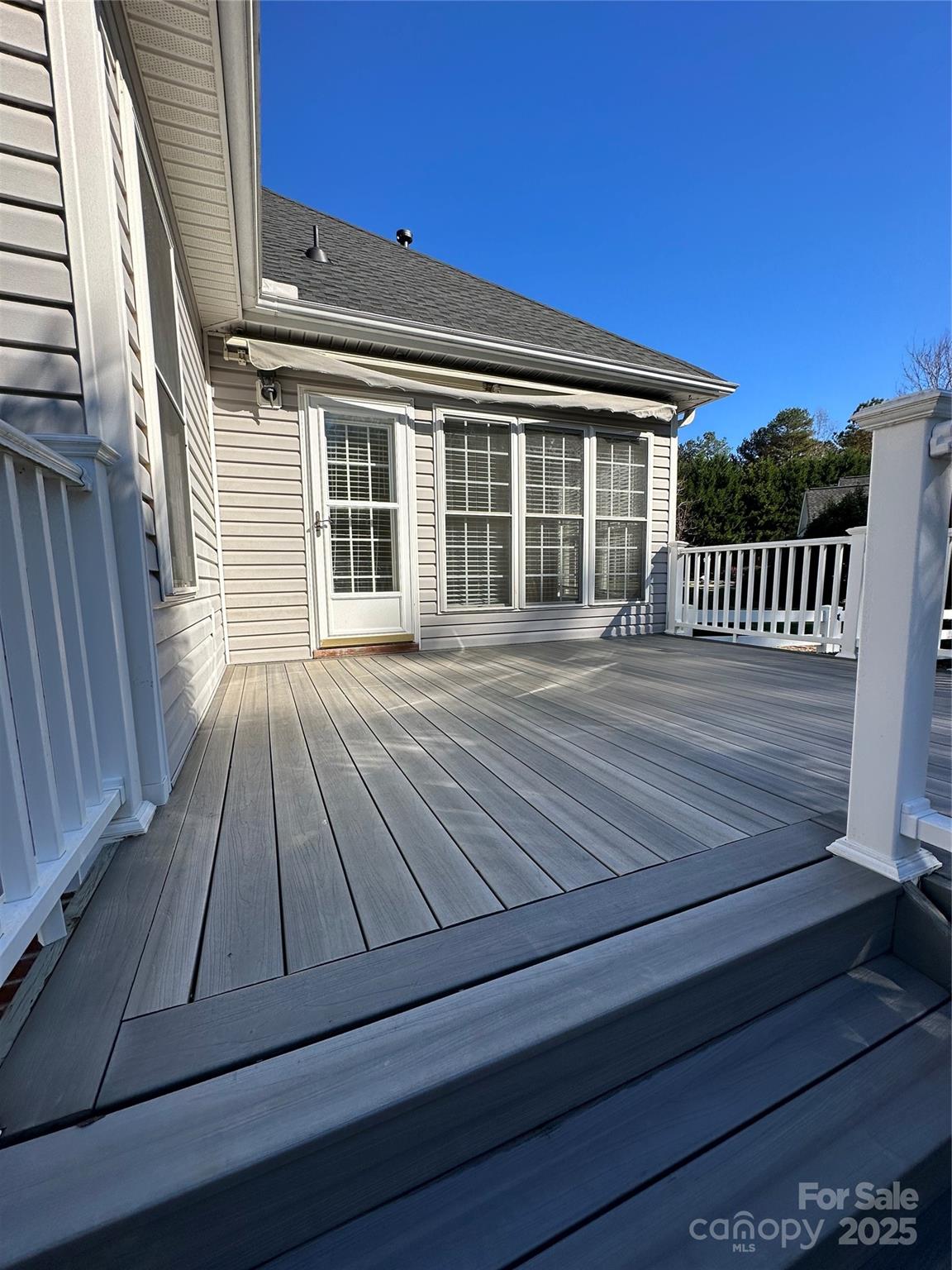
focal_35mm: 14
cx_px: 476
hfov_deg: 85.7
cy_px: 635
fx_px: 513
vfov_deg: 102.1
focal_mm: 2.22
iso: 50
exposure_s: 1/2174
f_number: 2.2
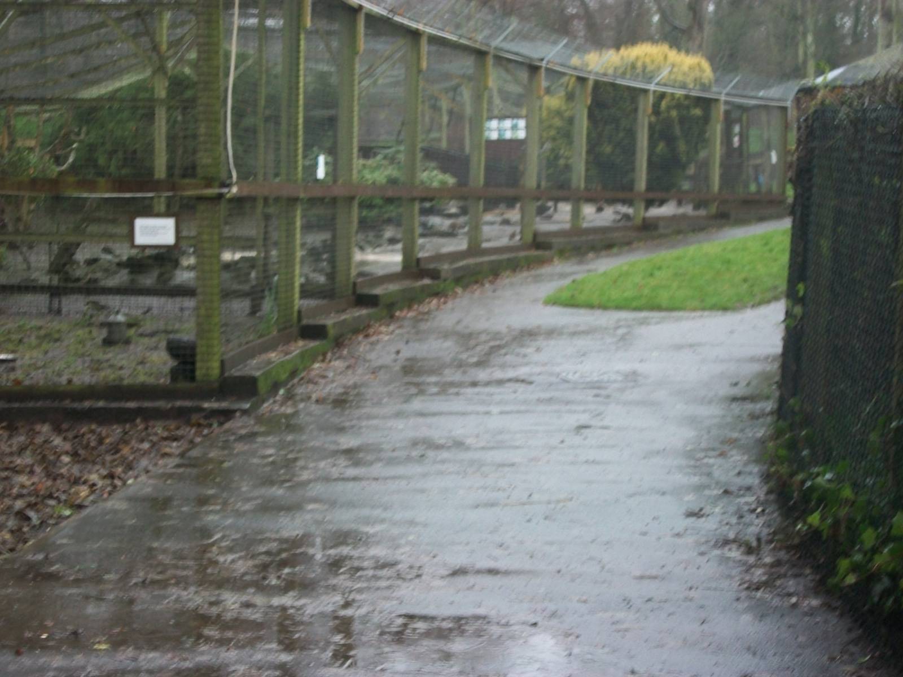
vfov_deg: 19.1
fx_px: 2009
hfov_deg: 25.3
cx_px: 452
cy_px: 338
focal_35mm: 77
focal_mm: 13.7
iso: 160
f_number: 4.6
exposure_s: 1/13
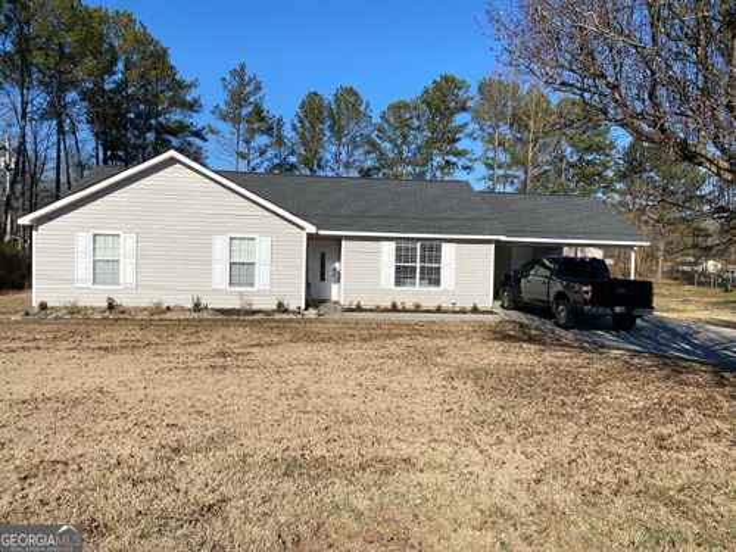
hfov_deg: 67.3
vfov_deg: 53.1
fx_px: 553
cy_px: 276
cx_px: 368
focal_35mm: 26
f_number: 1.8
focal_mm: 4.25
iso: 32
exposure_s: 1/4444
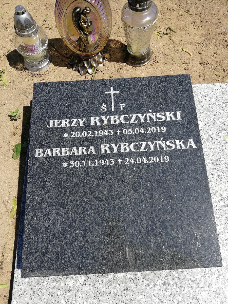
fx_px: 228
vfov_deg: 67.3
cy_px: 152
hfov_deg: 53.1
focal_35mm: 26
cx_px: 114
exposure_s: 1/828
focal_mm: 3.81
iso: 50
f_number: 2.2
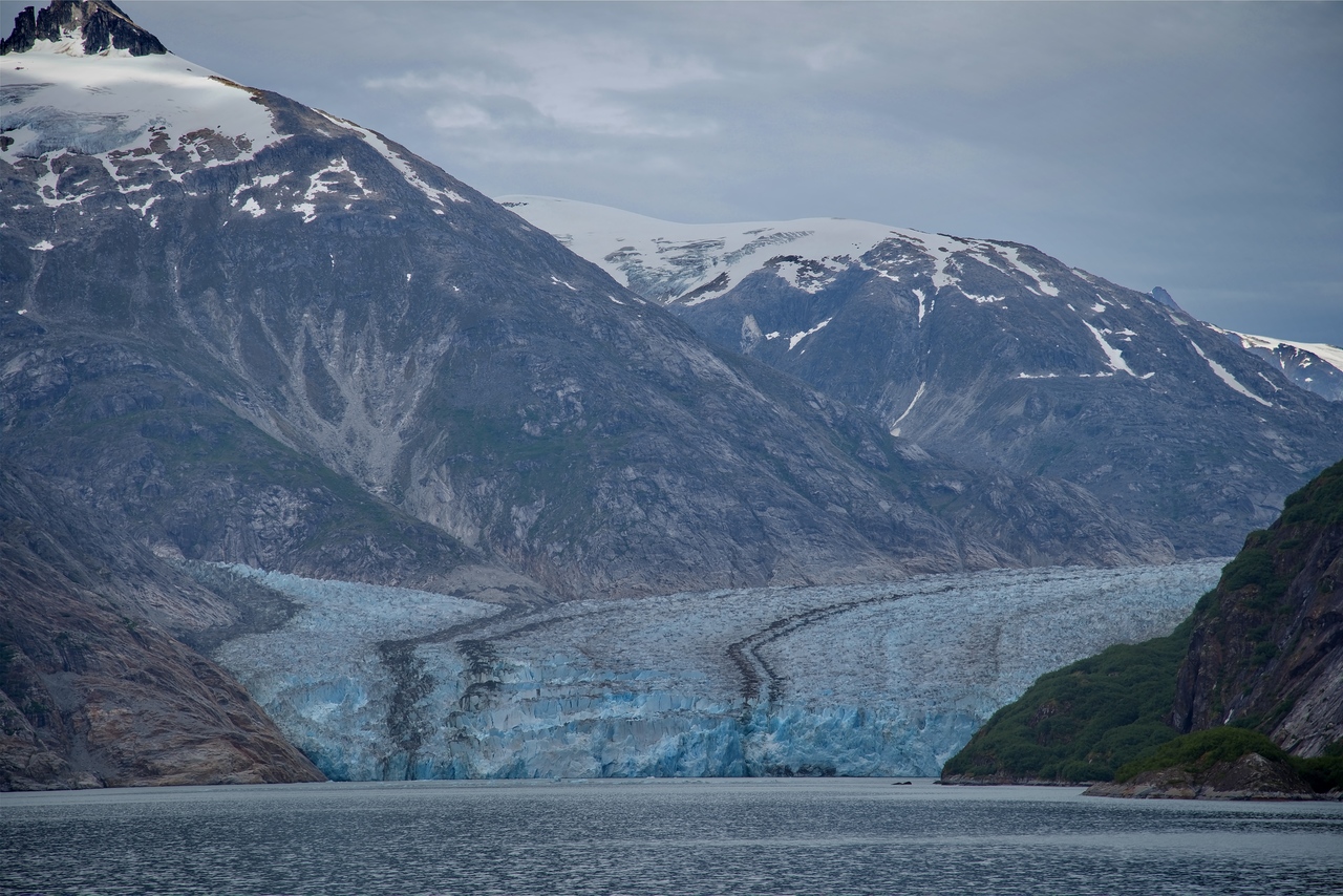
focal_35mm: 120
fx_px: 4477
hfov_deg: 17.1
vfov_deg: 11.4
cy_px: 448
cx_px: 672
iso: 100
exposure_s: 1/250
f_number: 7.1
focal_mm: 120
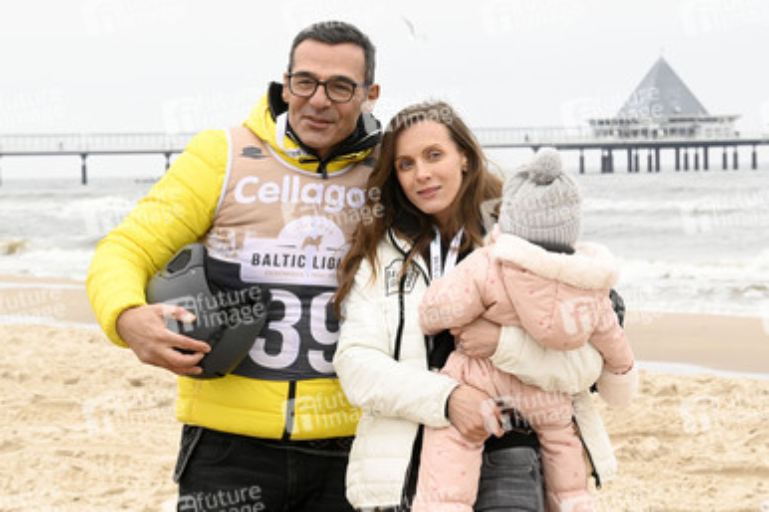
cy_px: 261
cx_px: 360
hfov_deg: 13.5
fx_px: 3245
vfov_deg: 9.0
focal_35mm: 152
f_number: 16
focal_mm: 130
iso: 4000
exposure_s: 1/500
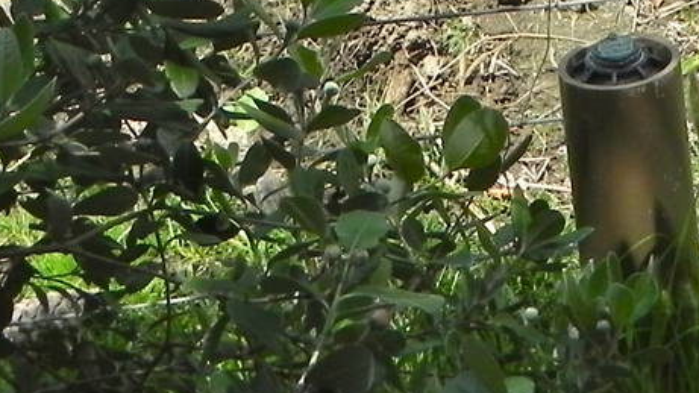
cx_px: 761
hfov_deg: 13.6
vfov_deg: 7.4
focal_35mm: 155
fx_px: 2872
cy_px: -472
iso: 160
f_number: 7.1
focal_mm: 7.3
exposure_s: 1/374
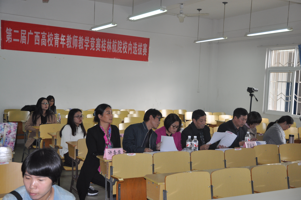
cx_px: 150
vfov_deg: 29.8
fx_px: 376
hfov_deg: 43.7
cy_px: 100
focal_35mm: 45
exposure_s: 1/125
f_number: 4.2
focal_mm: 30
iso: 640
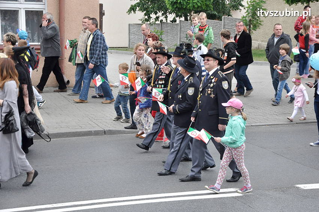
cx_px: 160
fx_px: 823
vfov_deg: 14.7
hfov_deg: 21.9
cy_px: 106
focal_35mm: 93
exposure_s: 1/800
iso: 1250
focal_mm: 62
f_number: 5.6
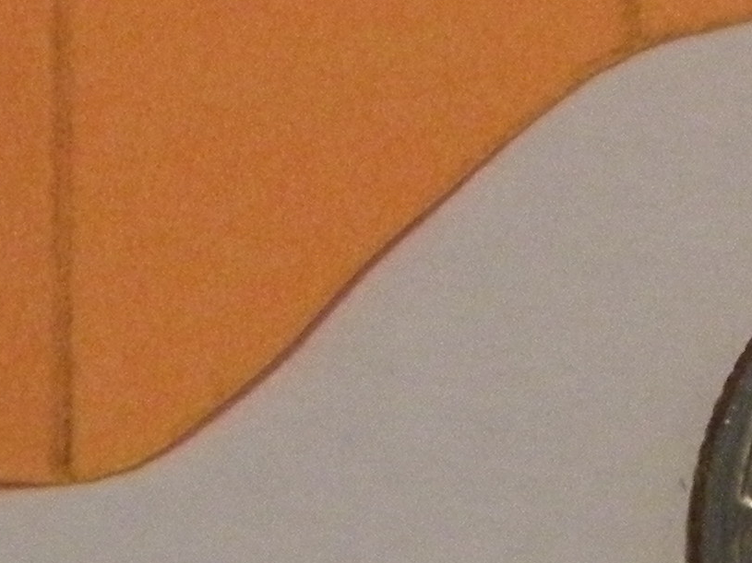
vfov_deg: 4.9
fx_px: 6516
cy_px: -80
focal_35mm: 300
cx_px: 651
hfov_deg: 6.6
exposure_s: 1/51
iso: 400
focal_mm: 11.9
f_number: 3.5
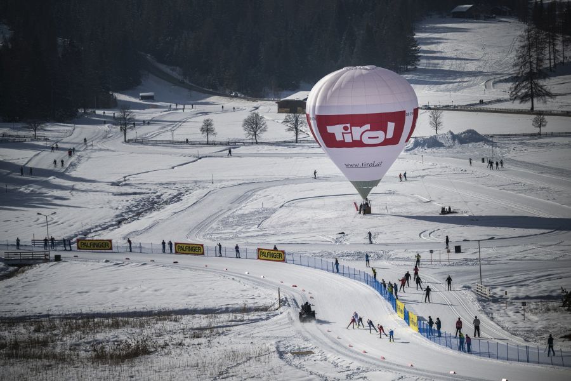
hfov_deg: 14.7
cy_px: 190
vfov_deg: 9.8
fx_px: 2220
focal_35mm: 140
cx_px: 286
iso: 64
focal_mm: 140
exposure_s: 1/8000
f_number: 2.8
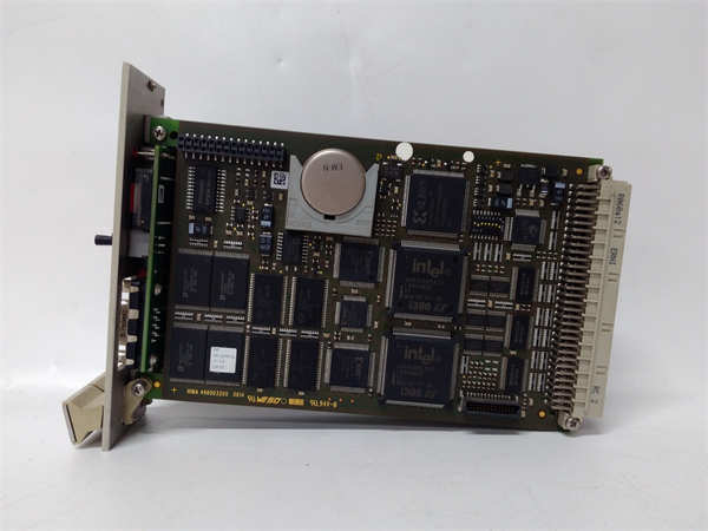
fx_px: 552
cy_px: 266
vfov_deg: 51.4
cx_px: 354
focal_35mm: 27
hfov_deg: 65.3
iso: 261
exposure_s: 1/33
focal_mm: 3.79
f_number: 2
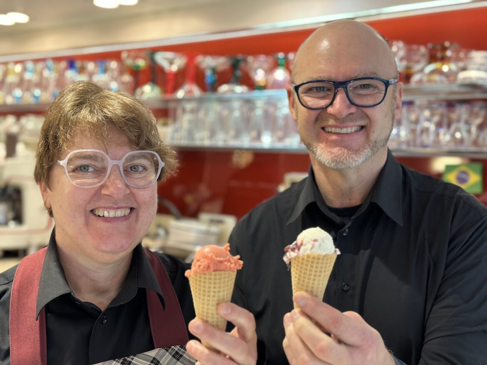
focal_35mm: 48
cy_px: 182
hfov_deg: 39.6
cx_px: 244
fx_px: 675
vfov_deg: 30.3
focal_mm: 6.86
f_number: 1.78
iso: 160
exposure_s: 1/50
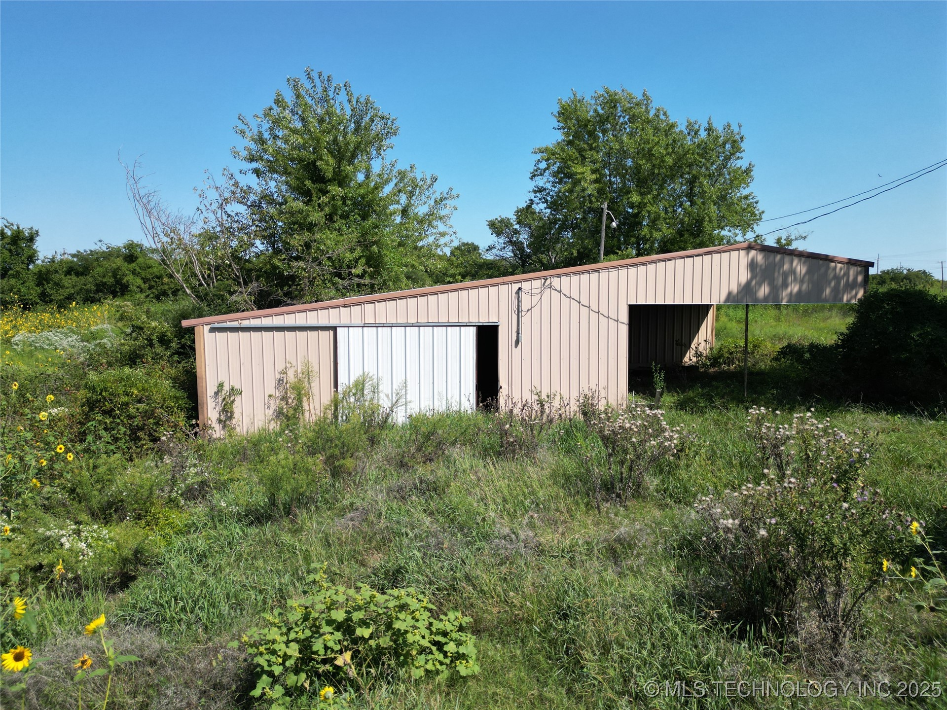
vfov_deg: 56.8
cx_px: 474
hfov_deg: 71.6
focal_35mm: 24
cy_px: 355
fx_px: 657
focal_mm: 6.72
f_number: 1.7
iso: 110
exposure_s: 1/2500
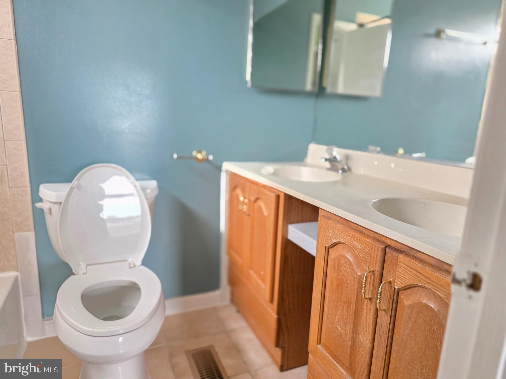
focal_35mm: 23
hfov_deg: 73.9
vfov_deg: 58.9
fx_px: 336
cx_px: 253
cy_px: 190
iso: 1000
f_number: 1.7
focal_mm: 6.3
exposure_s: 1/120
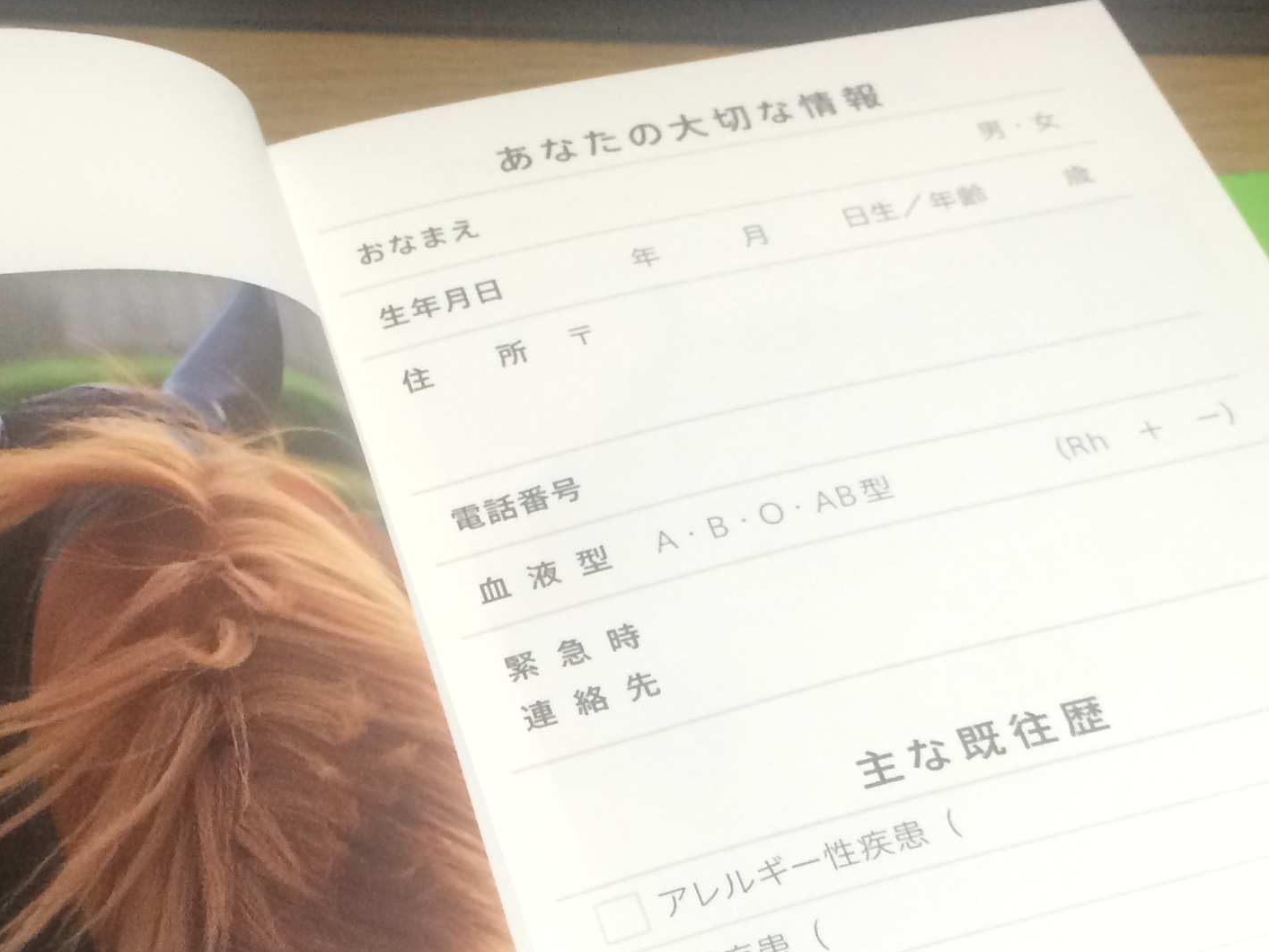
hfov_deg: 29.0
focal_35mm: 67
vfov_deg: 21.5
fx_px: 2456
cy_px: 834
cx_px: 573
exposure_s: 1/33
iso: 200
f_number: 2.2
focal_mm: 4.15
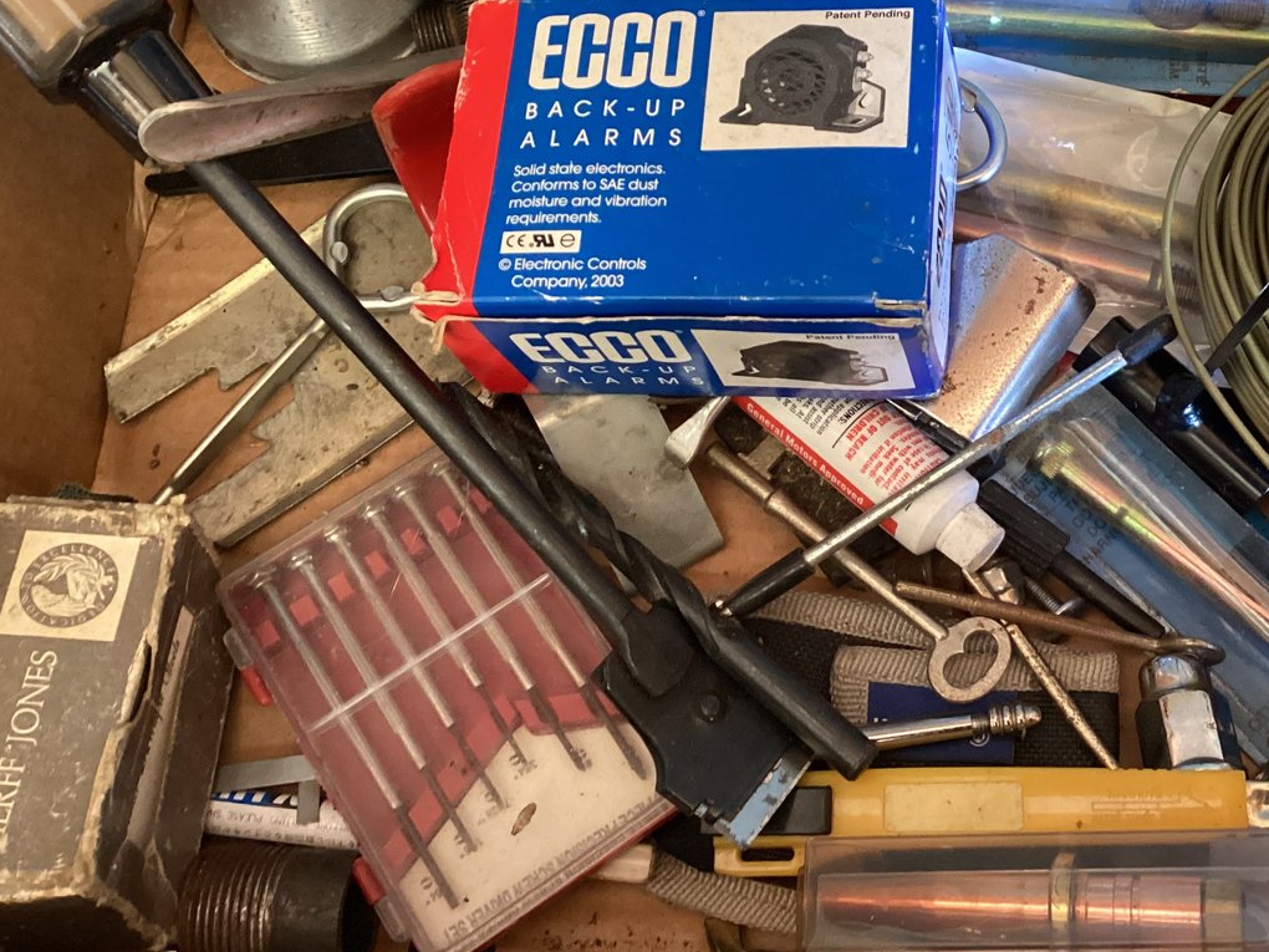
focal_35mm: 46
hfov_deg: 40.2
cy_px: 353
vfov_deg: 31.4
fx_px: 1686
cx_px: 932
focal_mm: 3.3
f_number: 2.4
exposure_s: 1/50
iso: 320
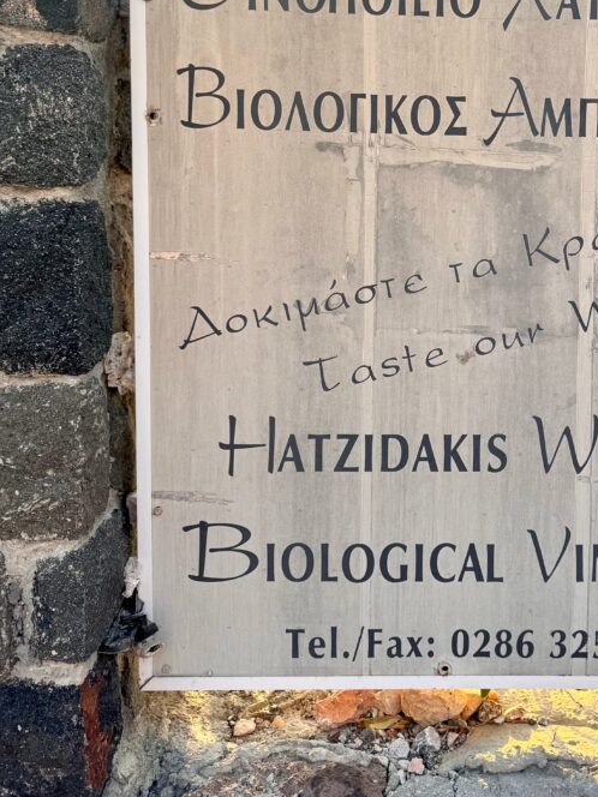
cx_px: 441
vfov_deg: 48.8
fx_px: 852
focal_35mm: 37
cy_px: 232
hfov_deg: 37.8
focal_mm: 6.76
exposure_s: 1/527
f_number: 1.78
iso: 80
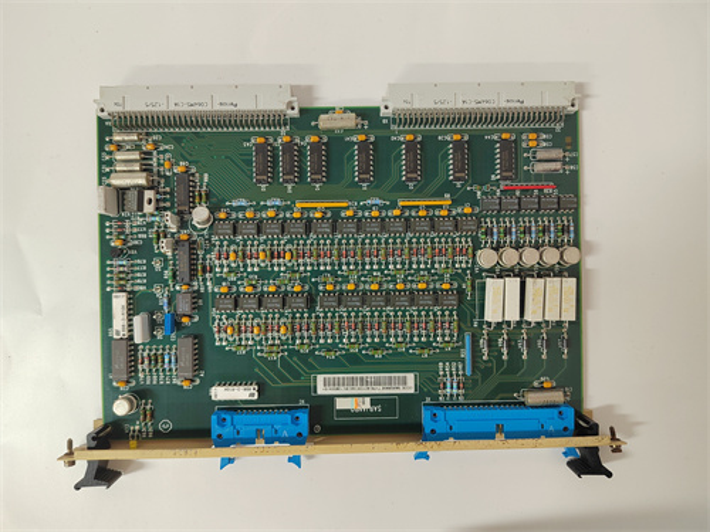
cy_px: 266
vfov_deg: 58.9
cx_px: 355
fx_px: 472
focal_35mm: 23
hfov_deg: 73.9
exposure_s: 1/50
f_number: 1.9
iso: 1419
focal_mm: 5.52
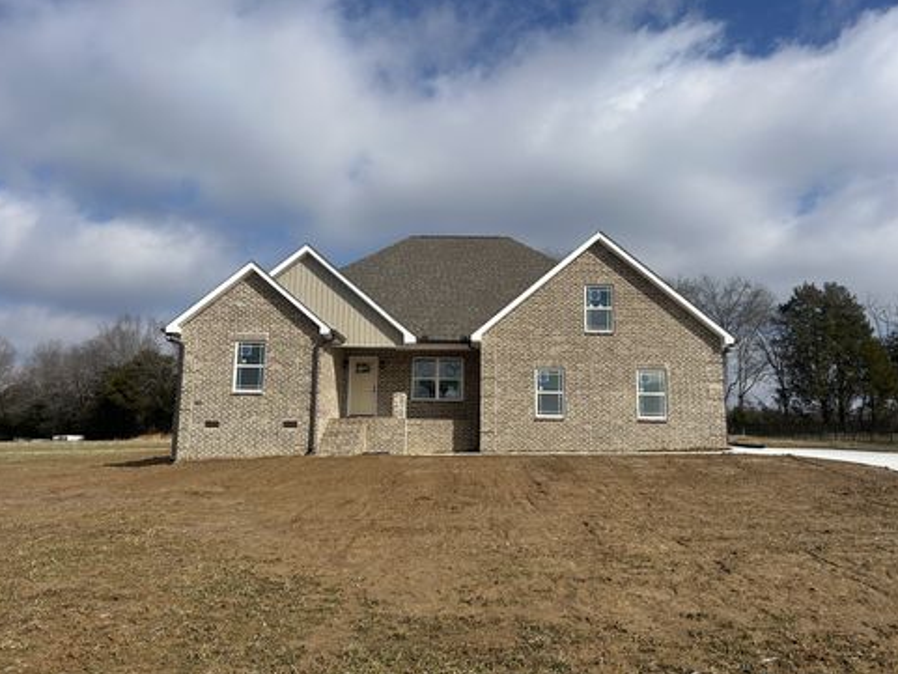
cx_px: 457
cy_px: 328
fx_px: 701
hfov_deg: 65.3
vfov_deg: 51.4
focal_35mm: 27
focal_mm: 5.7
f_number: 1.5
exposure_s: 1/7463
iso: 50
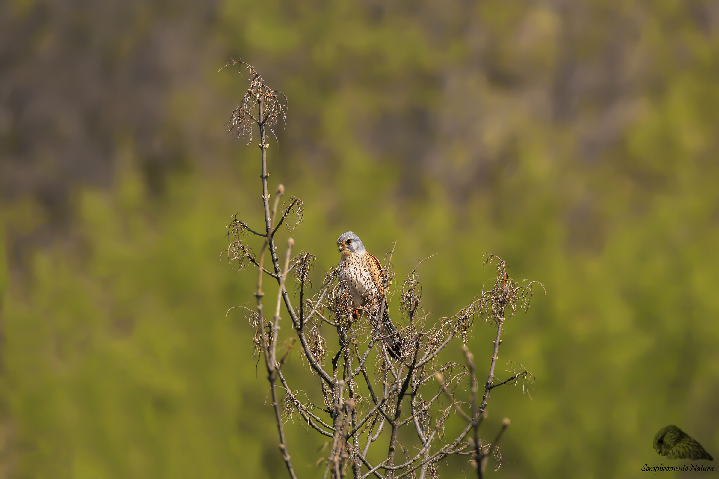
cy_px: 240
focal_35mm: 1200
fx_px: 23965
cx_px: 360
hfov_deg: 1.7
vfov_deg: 1.1
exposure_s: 1/250
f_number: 8
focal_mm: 600
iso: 125
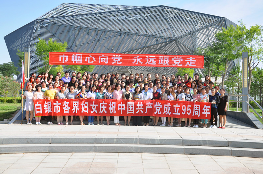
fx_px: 306
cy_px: 87
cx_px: 132
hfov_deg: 46.5
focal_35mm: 42
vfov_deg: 31.8
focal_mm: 28
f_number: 8
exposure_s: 1/250
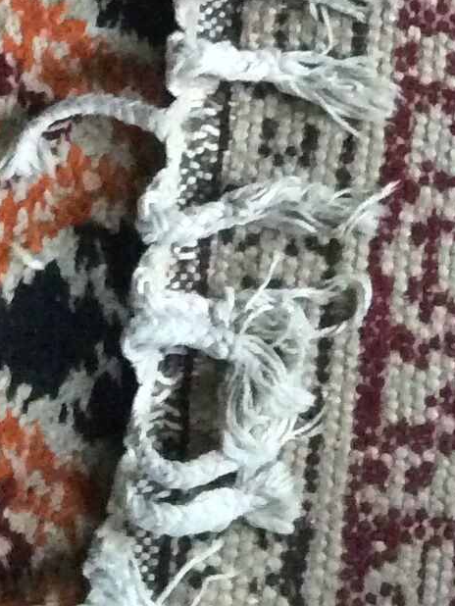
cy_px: -232
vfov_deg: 14.0
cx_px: 358
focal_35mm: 134
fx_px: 2347
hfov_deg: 11.0
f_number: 2.4
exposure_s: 1/17
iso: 500
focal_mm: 3.3
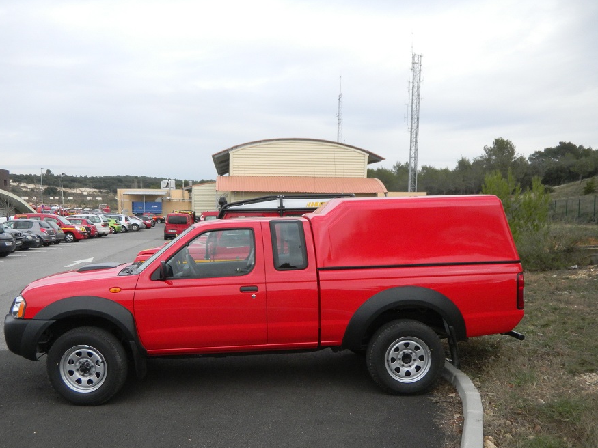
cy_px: 255
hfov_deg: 56.7
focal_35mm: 32
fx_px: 553
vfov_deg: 44.0
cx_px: 270
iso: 200
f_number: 3.9
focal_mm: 5
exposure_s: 1/490
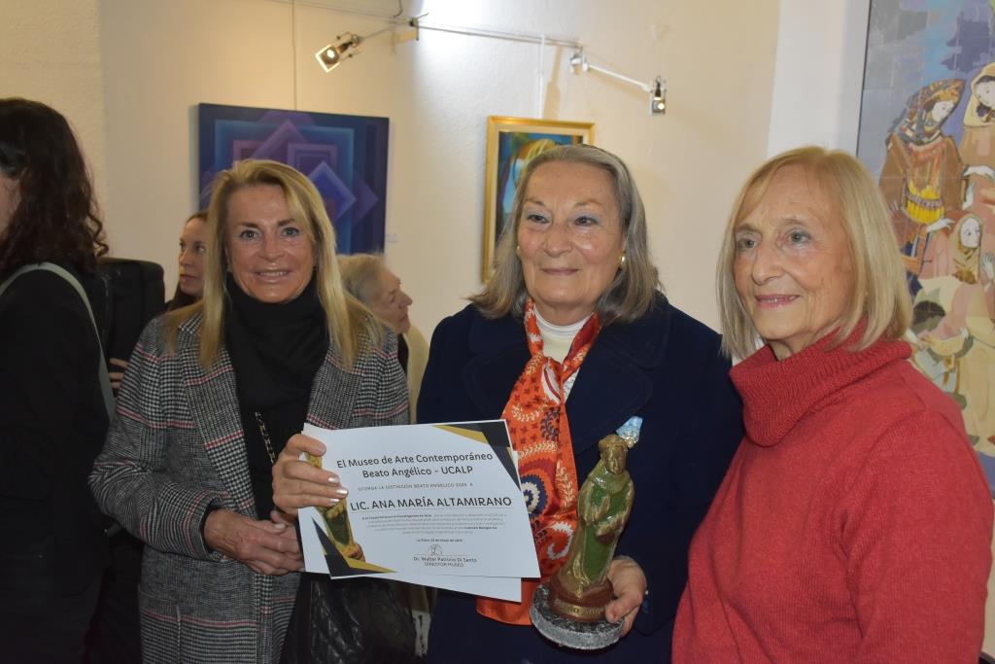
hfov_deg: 55.1
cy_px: 332
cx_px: 498
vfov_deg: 38.4
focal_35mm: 34
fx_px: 954
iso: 1600
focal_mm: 23
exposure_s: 1/80
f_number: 5.6
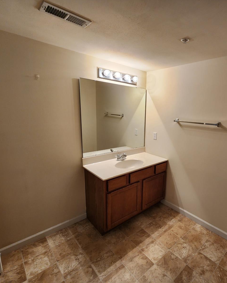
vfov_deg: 89.6
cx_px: 155
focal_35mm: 17
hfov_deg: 74.2
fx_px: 143
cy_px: 141
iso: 125
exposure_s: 1/60
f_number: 2.2
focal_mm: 2.2
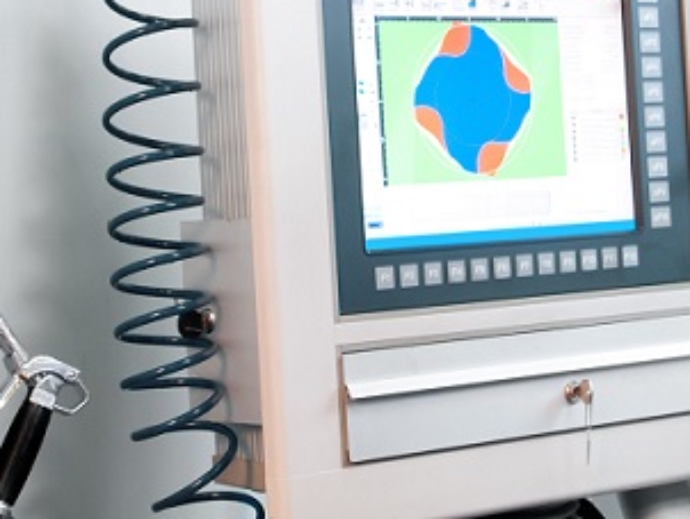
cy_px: 139
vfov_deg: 16.4
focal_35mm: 90
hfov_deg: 21.7
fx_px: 1795
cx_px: 384
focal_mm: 20
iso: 250
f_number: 5
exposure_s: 1/6
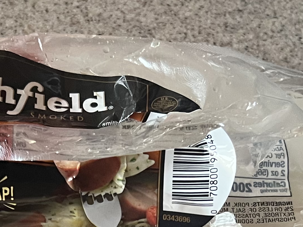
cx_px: 92
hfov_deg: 20.1
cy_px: 322
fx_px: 849
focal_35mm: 97
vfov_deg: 14.4
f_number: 1.5
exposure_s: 1/60
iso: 500
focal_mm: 5.7
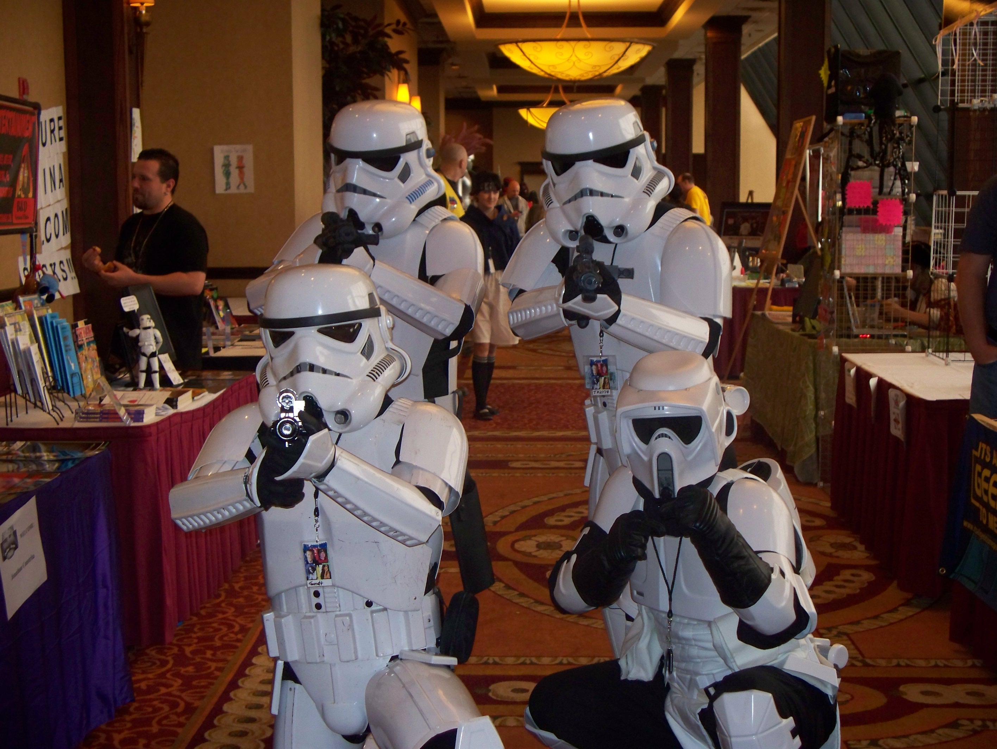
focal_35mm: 61
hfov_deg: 31.7
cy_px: 374
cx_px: 498
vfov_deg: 24.1
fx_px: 1758
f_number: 3.1
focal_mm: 12.89
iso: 200
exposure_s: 1/40
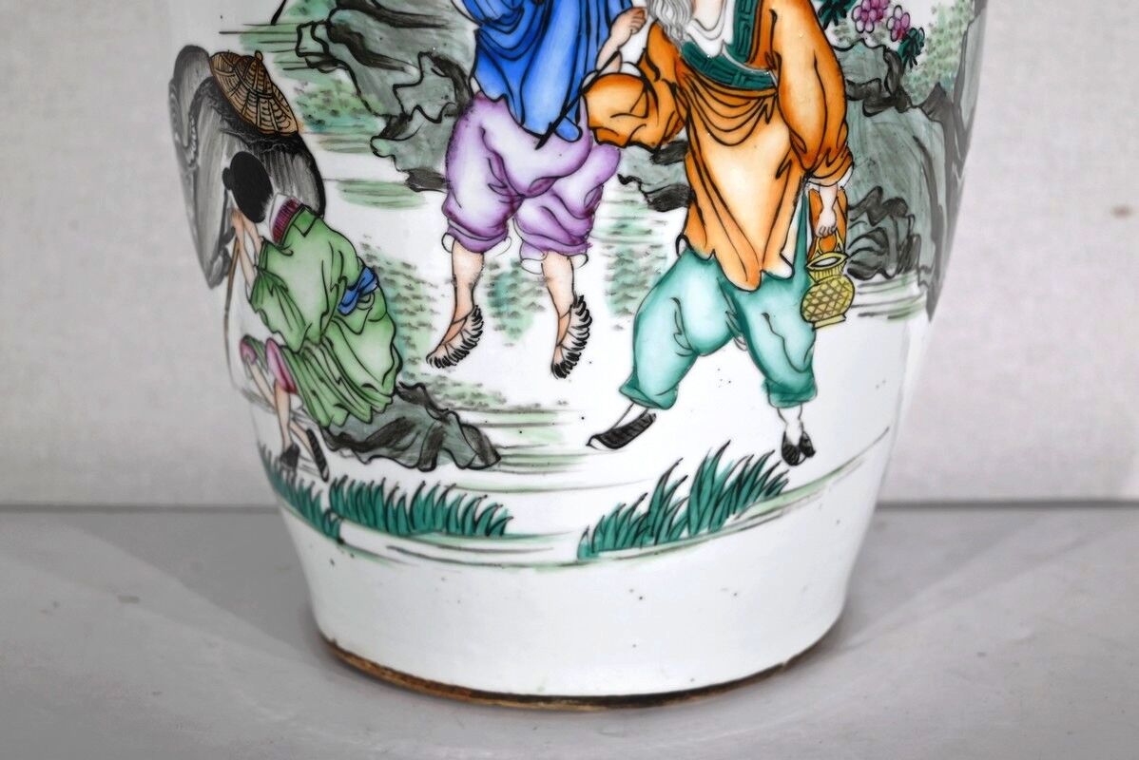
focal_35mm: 50
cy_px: 380
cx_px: 570
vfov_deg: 27.0
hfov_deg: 39.6
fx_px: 1583
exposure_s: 1/125
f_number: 6.3
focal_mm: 50
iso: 450
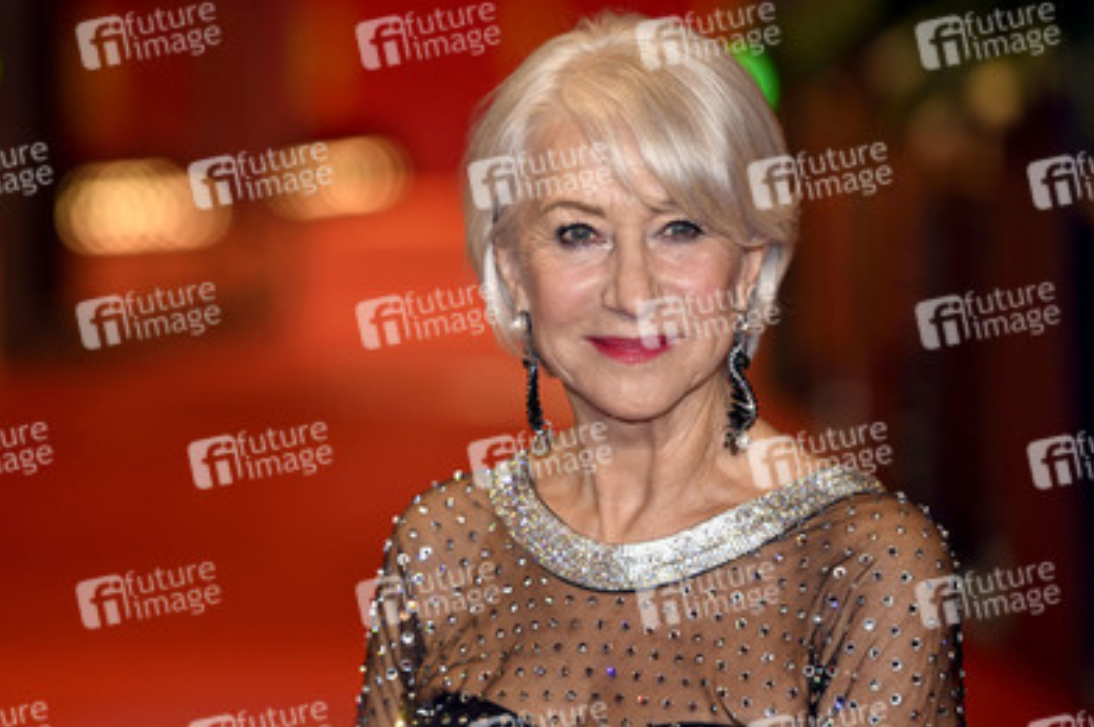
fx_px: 5951
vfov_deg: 7.0
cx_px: 466
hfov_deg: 10.5
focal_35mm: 196
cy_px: 386
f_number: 3.2
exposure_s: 1/500
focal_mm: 170
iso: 800
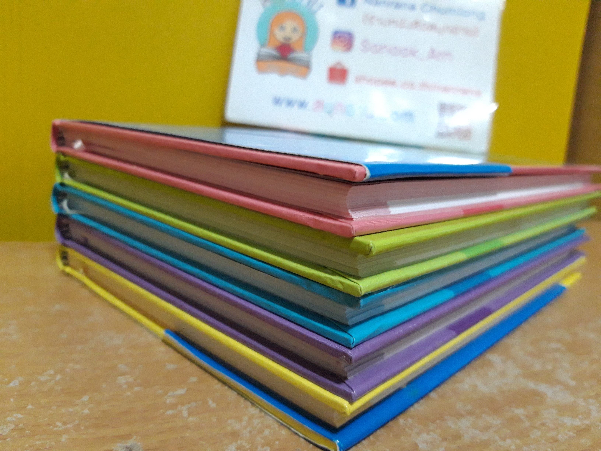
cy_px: 226
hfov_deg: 67.3
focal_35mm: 26
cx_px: 300
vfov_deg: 53.1
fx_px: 451
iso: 640
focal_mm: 3.93
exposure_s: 1/20
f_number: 1.7
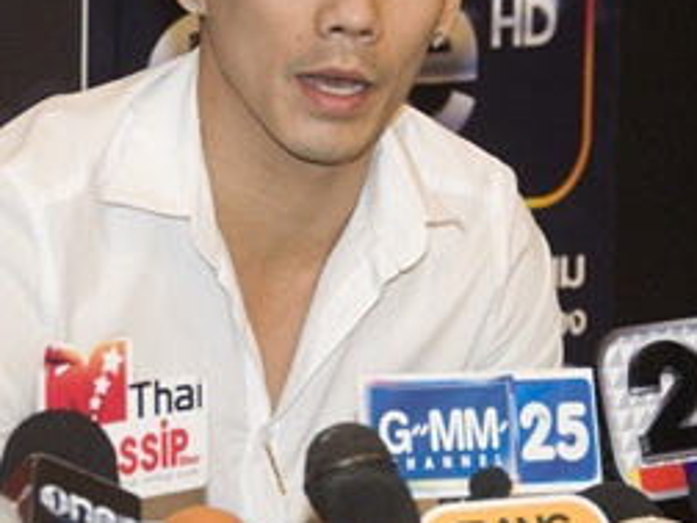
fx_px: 5658
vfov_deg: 5.3
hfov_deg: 7.0
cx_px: 343
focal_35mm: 281
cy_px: 162
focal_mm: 82
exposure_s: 1/125
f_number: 5.6
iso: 1250
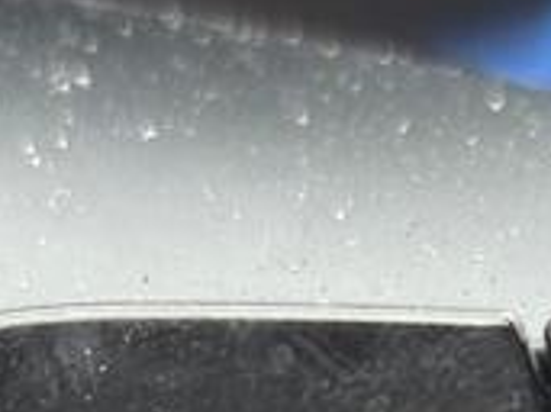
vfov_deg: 7.1
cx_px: 612
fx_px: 3102
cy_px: 1069
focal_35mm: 195
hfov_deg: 10.0
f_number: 1.6
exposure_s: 1/125
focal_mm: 5.96
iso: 50
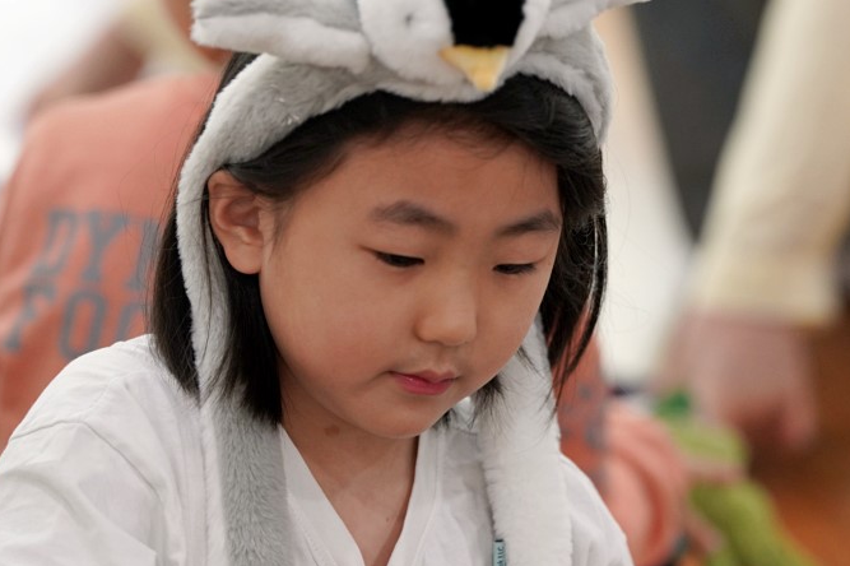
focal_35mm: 270
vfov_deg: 5.1
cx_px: 500
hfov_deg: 7.6
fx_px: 6372
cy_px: 280
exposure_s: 1/250
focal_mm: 200
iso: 2000
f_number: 4
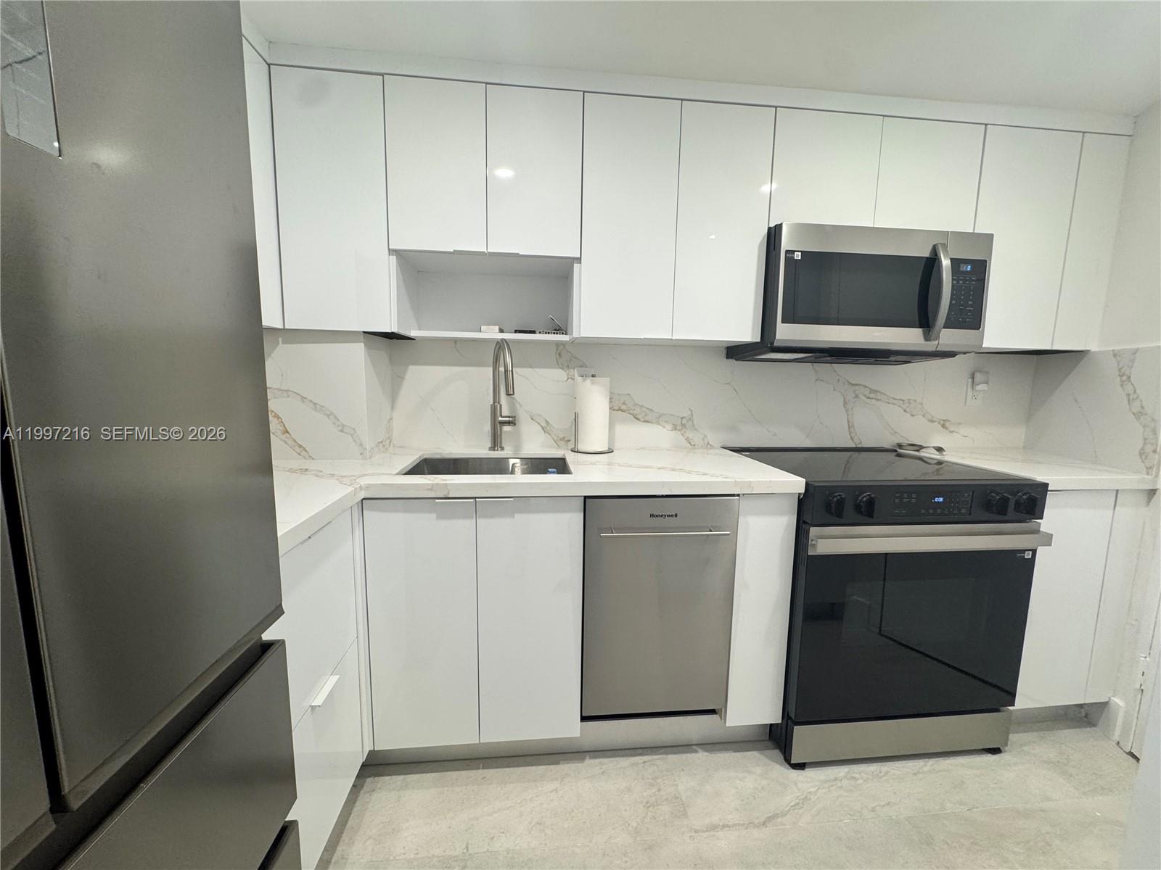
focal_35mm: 14
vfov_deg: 85.7
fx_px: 470
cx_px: 580
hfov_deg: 102.1
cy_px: 435
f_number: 2.2
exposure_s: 1/60
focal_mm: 2.22
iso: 160
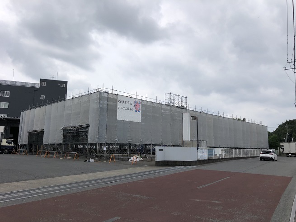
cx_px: 148
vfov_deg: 49.7
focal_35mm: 28
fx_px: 239
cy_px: 111
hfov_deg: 63.5
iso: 20
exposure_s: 1/3247
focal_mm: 3.99
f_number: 1.8
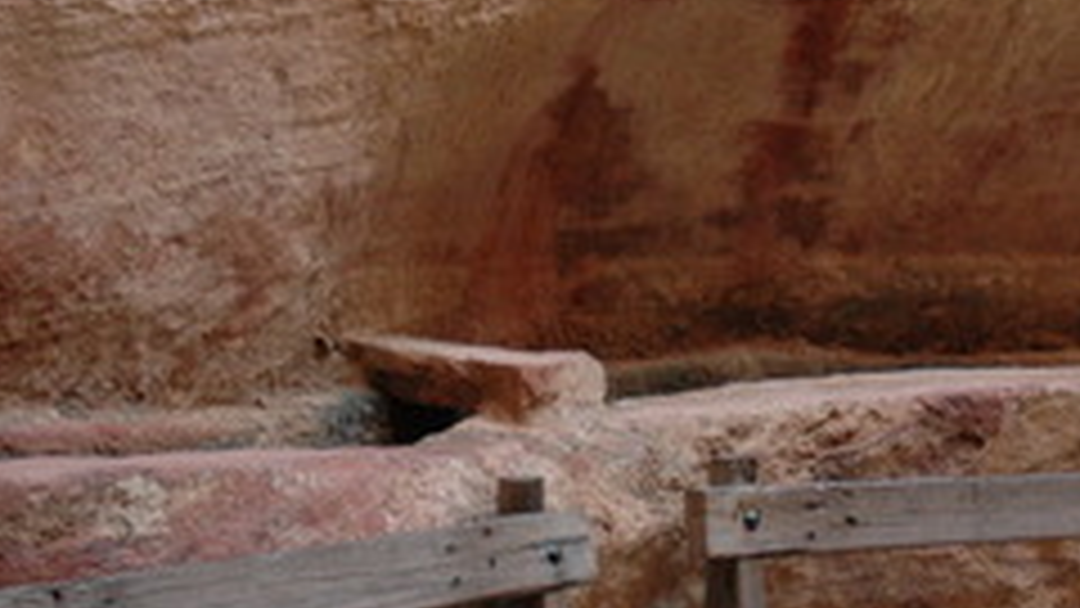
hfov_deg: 18.2
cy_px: 322
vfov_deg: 10.3
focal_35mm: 118
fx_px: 3367
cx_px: 738
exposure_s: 1/50
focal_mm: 25
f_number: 3.8
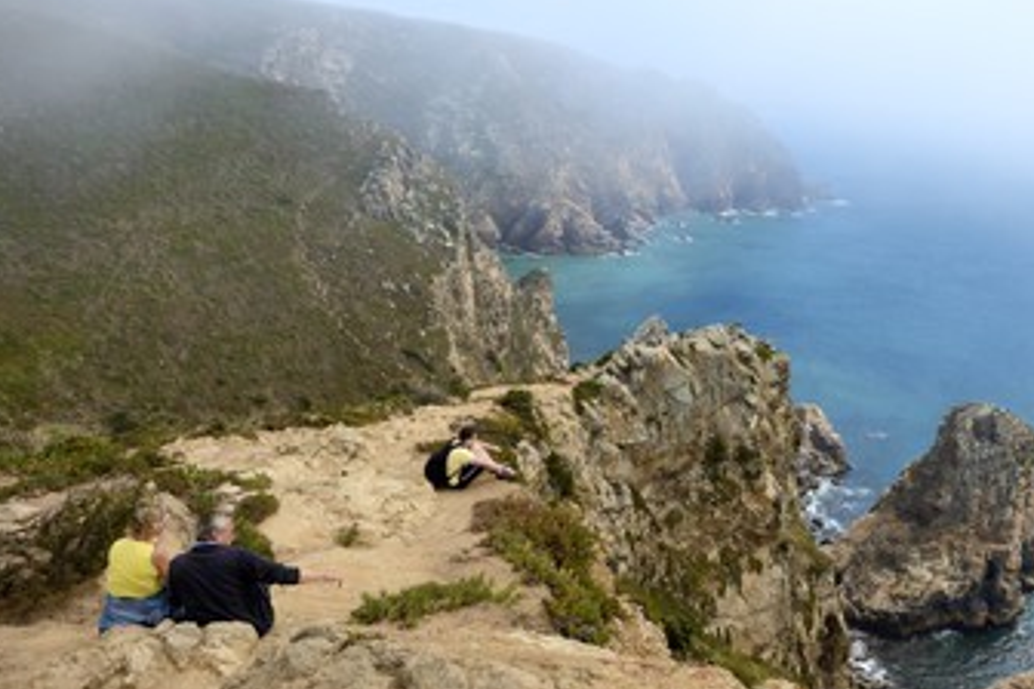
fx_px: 862
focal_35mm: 30
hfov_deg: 61.4
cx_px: 625
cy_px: 381
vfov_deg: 43.5
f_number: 11
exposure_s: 1/400
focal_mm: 24
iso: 200
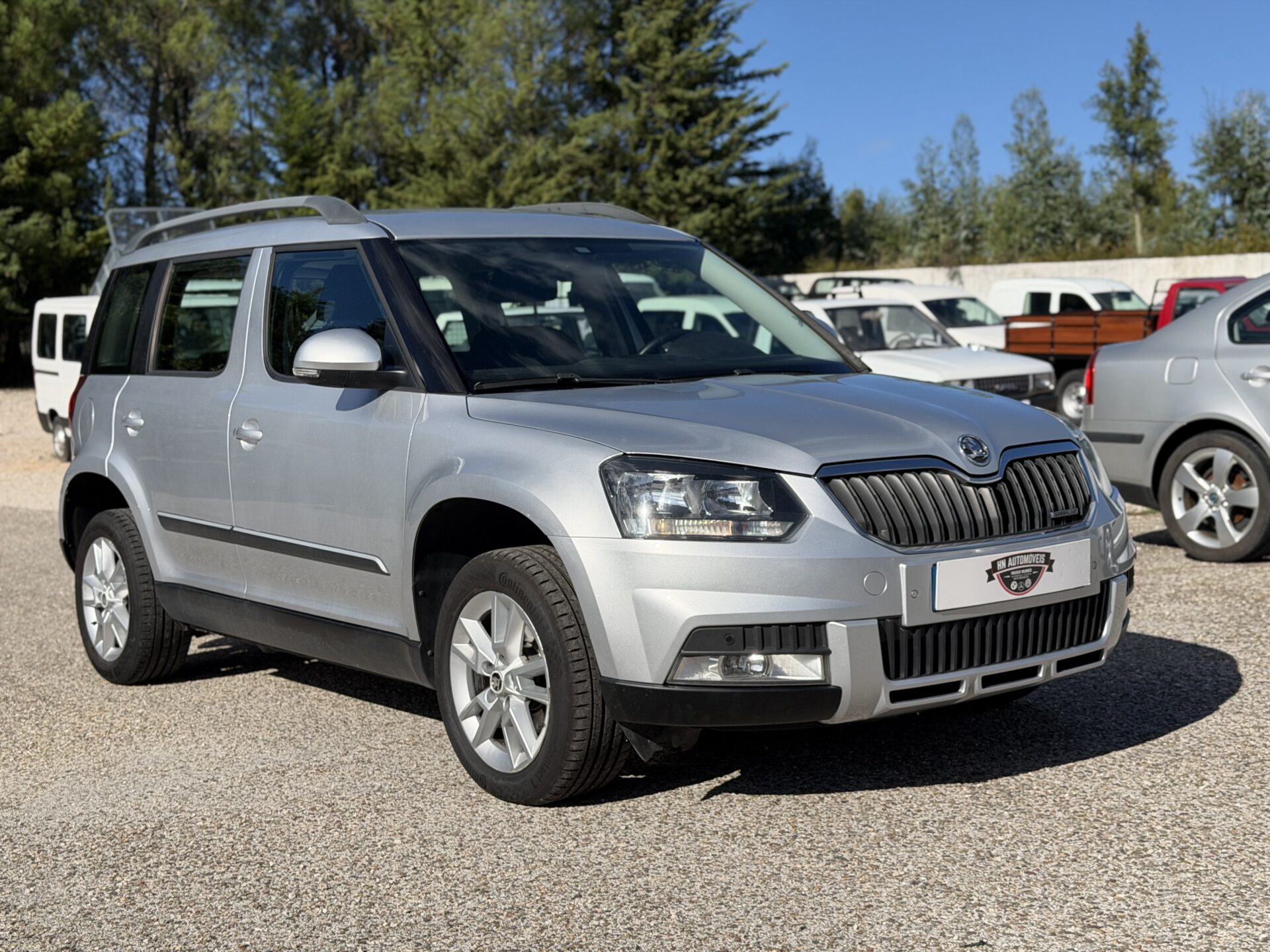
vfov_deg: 30.3
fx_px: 1761
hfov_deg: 39.7
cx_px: 635
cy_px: 476
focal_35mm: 48
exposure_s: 1/8772
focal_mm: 6.76
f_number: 1.78
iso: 80
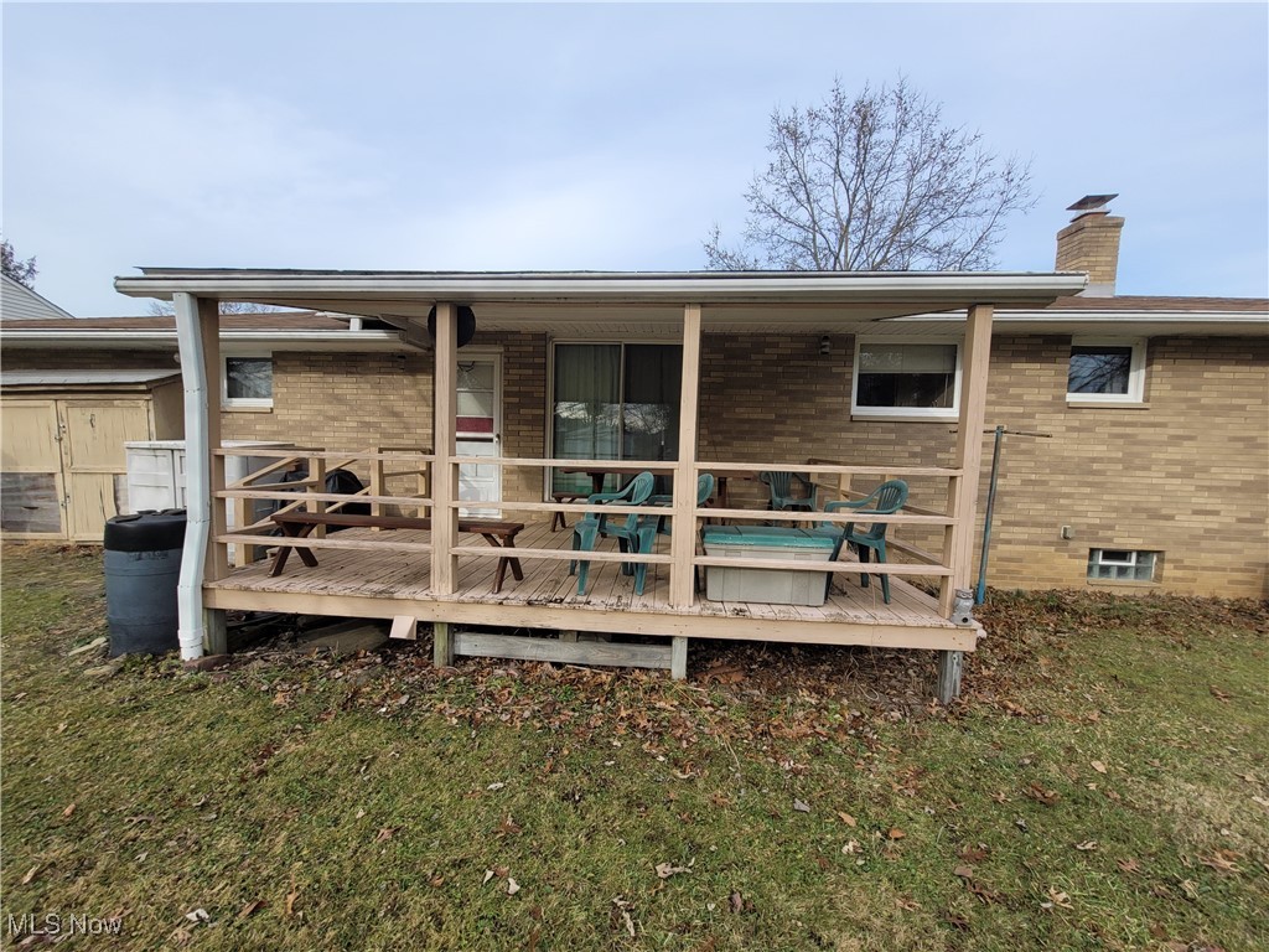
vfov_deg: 89.9
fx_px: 477
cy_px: 476
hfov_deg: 106.2
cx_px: 634
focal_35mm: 13
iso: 40
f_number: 2.2
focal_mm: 1.74
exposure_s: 1/707
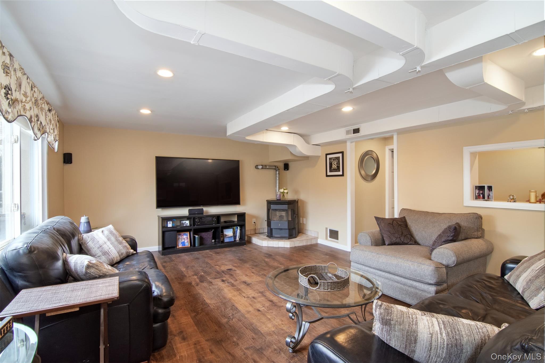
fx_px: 250
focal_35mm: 16
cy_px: 182
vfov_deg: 72.0
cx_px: 272
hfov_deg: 95.0
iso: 640
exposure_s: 1/60
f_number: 11
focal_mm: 11
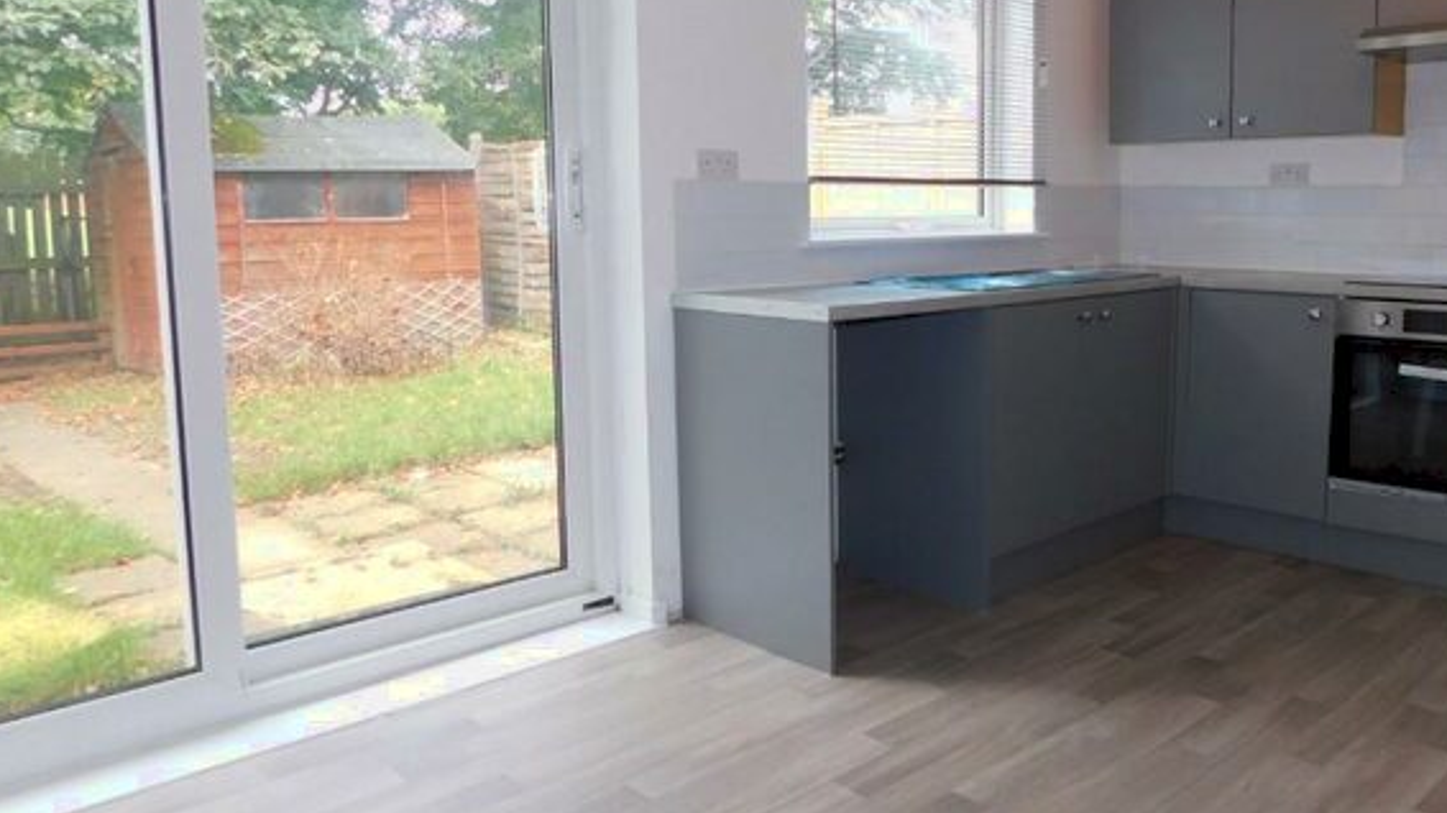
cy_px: 349
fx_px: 1189
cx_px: 864
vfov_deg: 37.7
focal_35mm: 31
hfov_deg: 62.1
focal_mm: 4
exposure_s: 1/60
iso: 125
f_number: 3
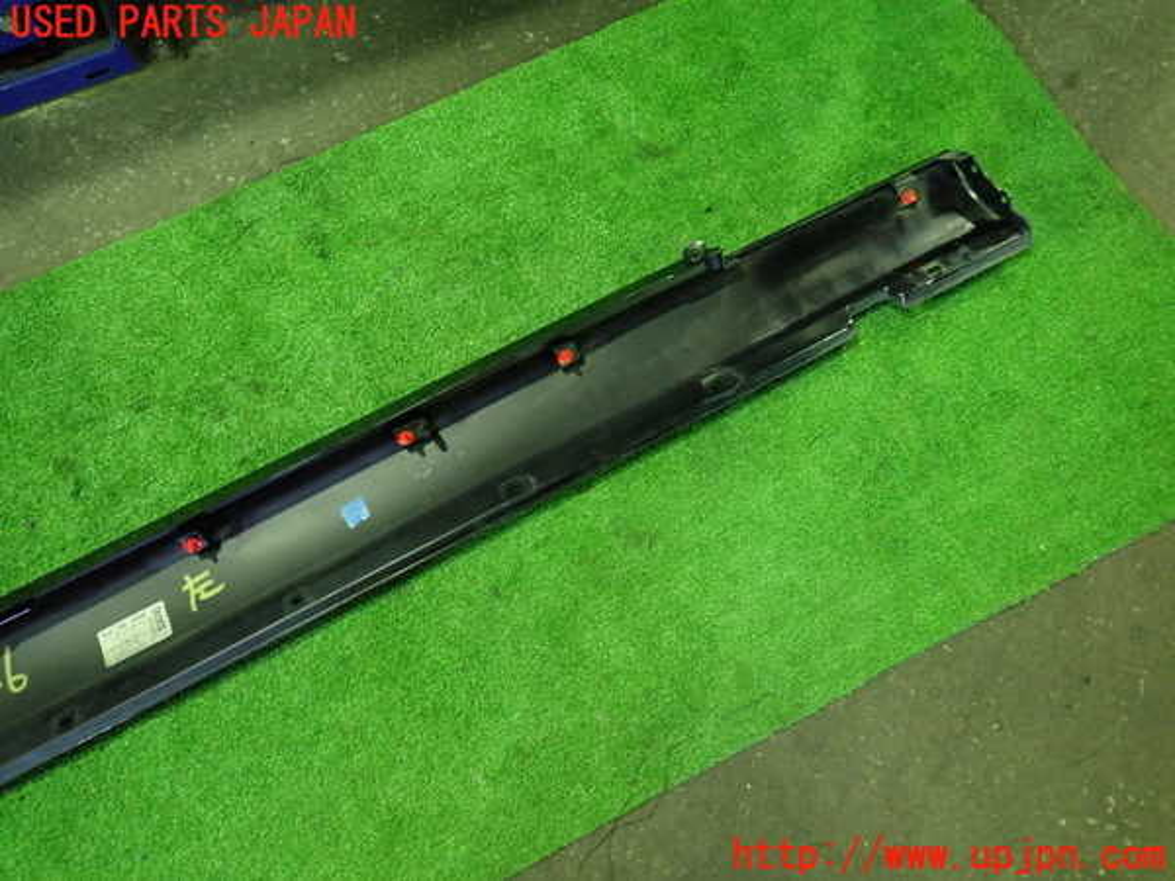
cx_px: 588
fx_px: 849
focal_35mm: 25
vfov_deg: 54.9
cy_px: 440
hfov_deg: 69.4
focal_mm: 4.5
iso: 640
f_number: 2
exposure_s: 1/30
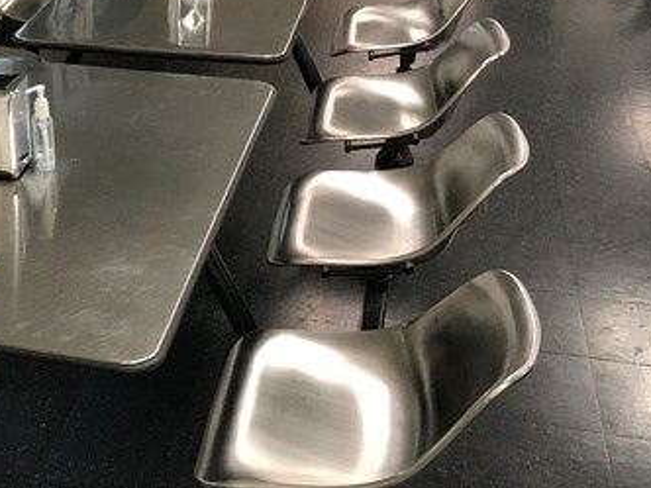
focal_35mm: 54
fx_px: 1016
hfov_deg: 34.1
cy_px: 253
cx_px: 98
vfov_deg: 27.0
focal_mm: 3.99
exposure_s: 1/24
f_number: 1.8
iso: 40
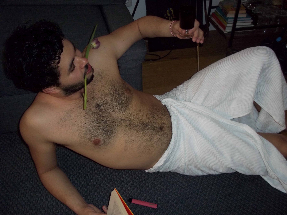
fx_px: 298
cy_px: 108
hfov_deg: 51.4
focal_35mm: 36
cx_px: 144
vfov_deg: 39.7
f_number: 3.1
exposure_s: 1/30
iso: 160
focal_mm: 6.5
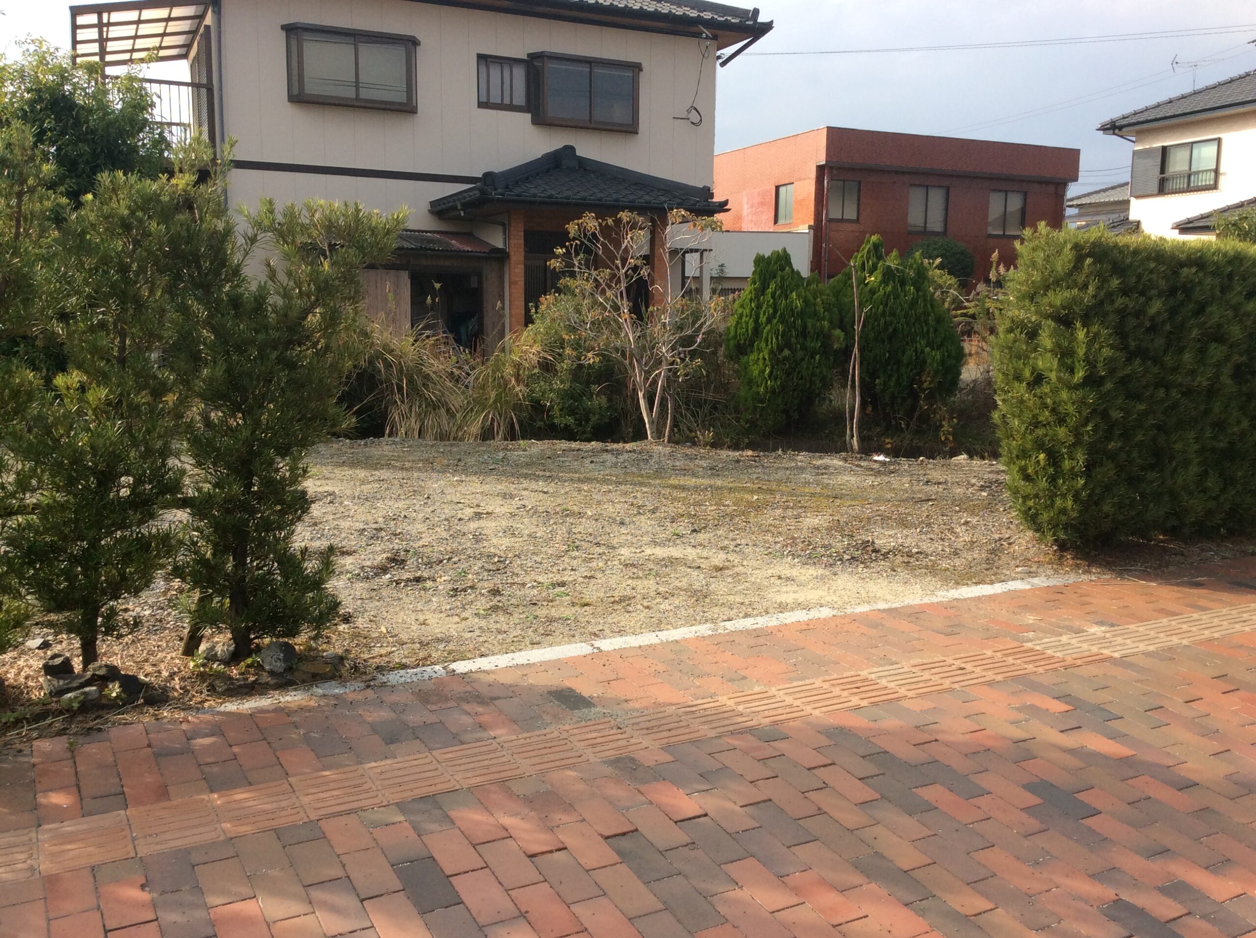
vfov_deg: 44.1
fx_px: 1159
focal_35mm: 32
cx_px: 628
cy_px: 469
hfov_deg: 56.9
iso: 32
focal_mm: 3.3
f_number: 2.4
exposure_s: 1/853
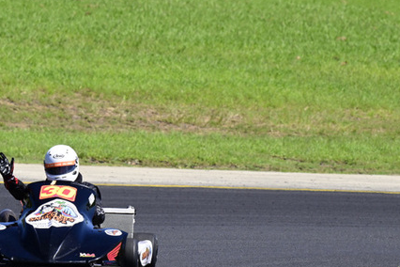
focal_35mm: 714
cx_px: 58
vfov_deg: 1.9
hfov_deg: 2.9
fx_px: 7933
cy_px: 140
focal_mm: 380
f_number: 11
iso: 500
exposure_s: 1/640
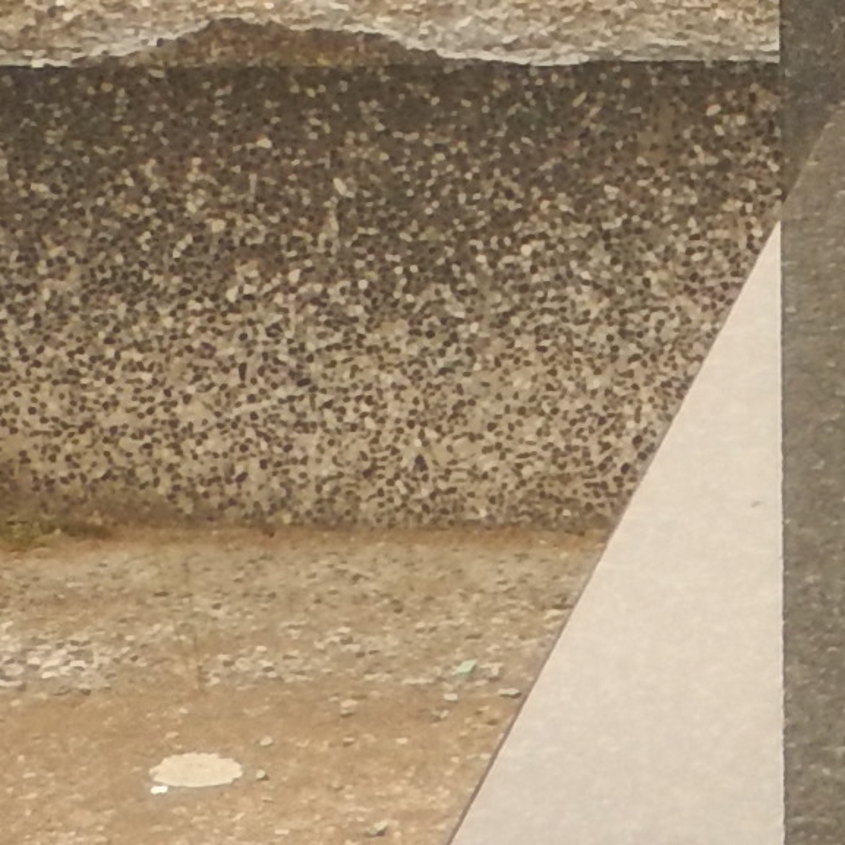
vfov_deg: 5.0
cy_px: -1158
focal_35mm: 339
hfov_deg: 5.0
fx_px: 9362
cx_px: 2186
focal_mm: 8.5
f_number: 4.3
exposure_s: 1/250
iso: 125
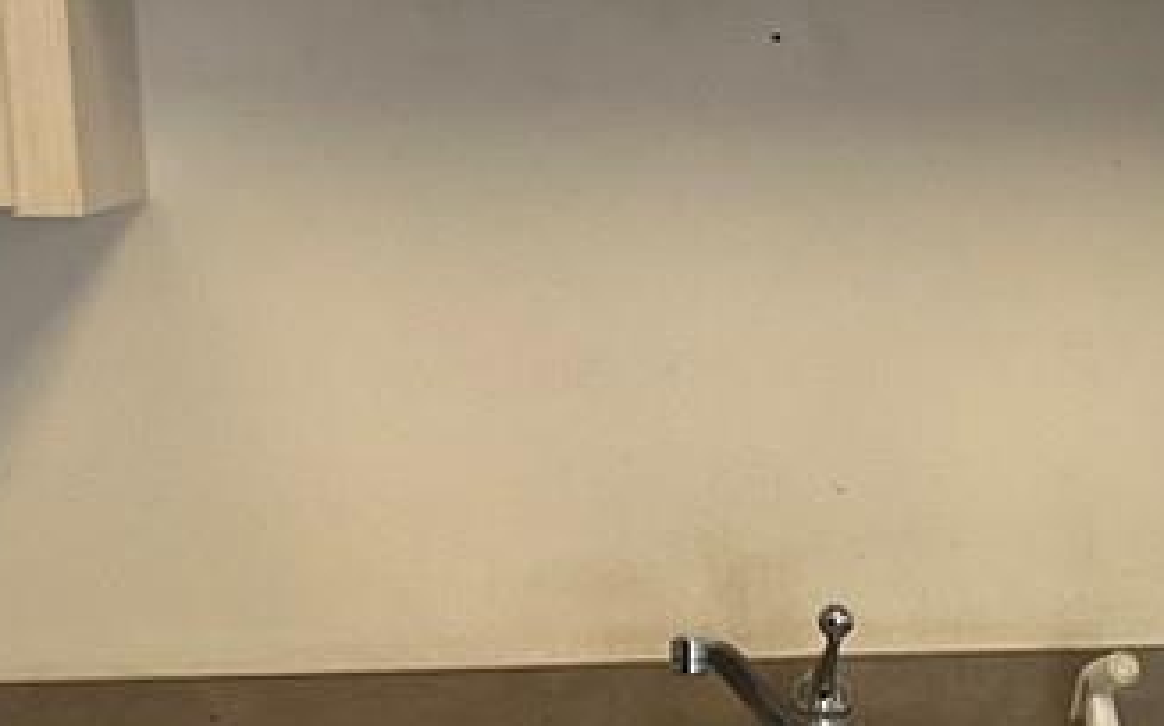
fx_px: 4280
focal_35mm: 135
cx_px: 2403
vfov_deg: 9.6
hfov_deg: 13.2
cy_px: 758
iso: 80
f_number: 1.6
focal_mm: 5.1
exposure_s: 1/120
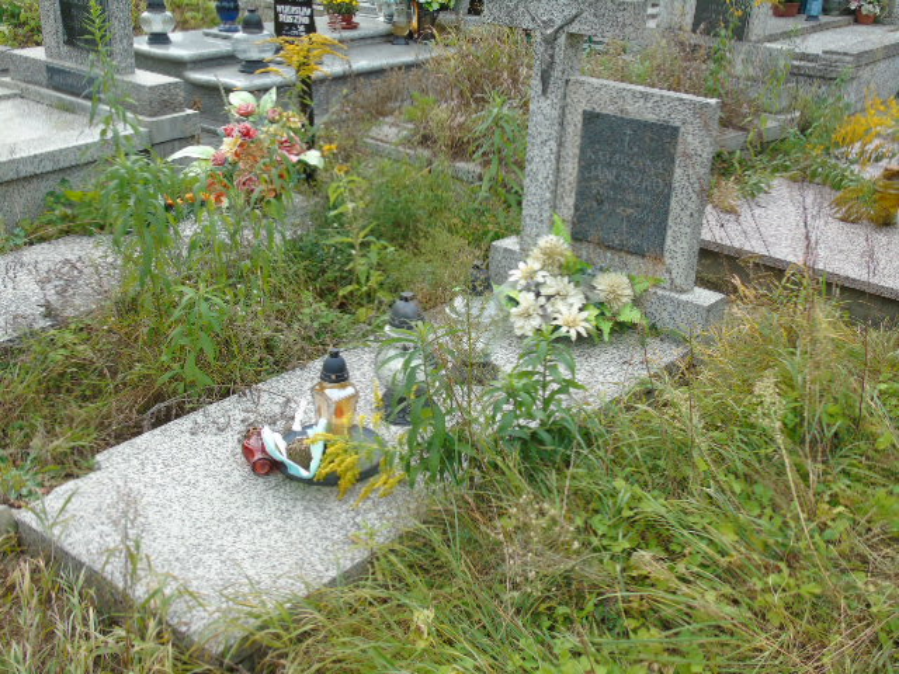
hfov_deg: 46.8
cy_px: 337
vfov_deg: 36.0
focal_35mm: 40
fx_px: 1039
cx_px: 450
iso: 80
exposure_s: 1/80
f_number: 3.9
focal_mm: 7.1
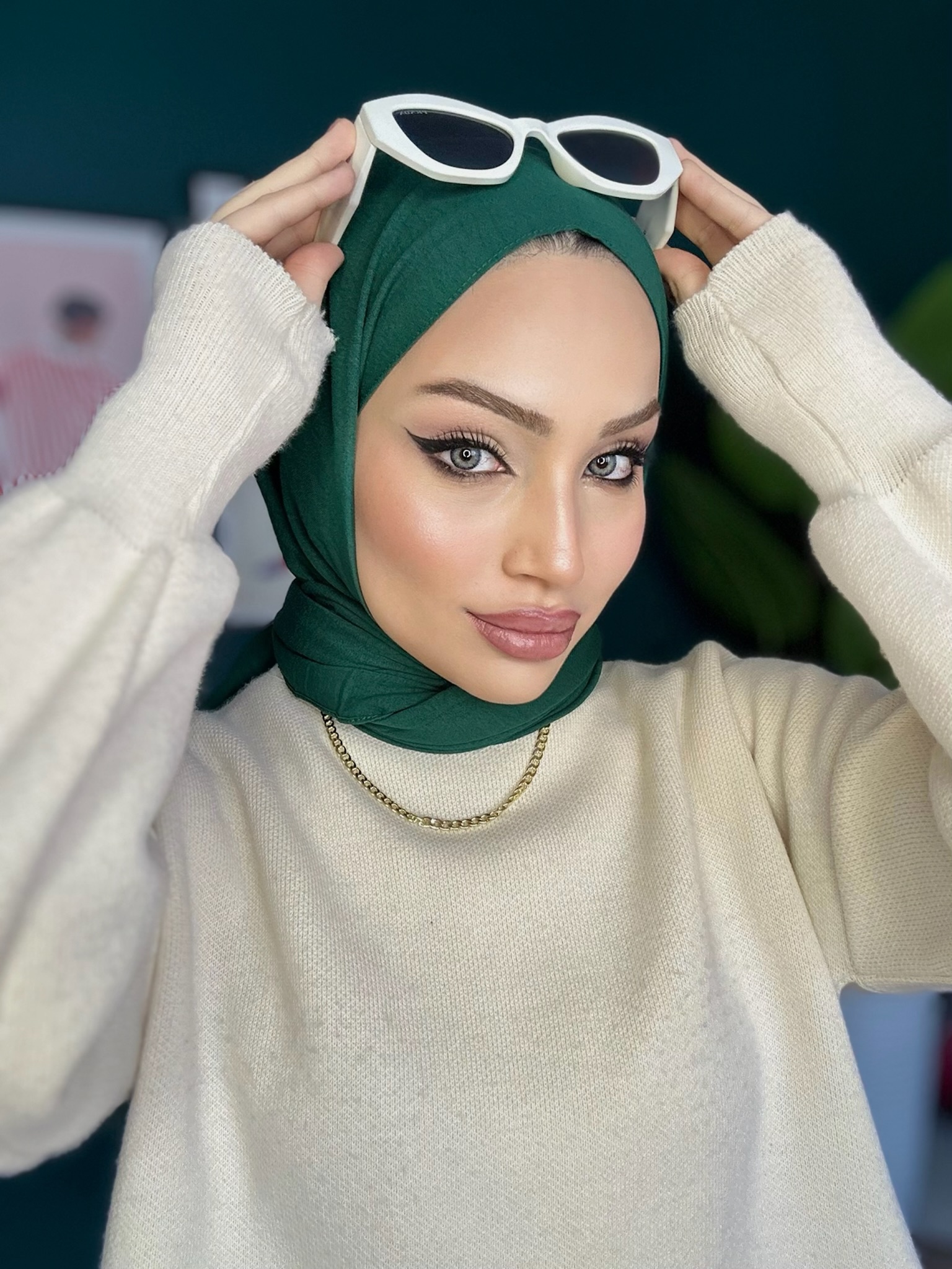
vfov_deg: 60.0
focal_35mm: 30
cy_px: 634
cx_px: 476
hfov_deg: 46.8
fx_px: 1100
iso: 80
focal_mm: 2.69
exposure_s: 1/50
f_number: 1.9
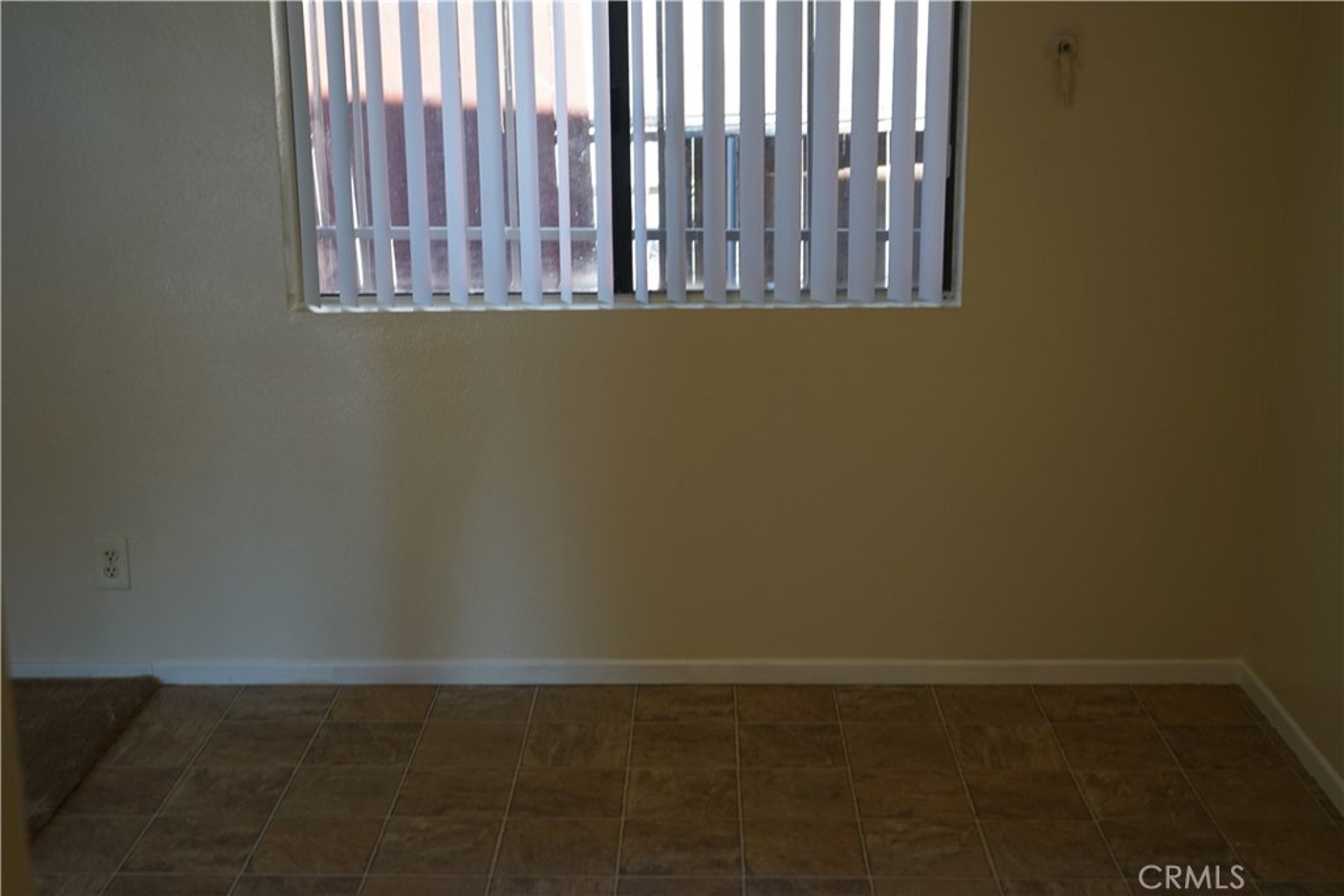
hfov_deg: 45.4
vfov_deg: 31.2
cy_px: 448
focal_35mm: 43
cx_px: 672
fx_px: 1605
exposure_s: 1/60
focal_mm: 43
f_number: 4.5
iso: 250
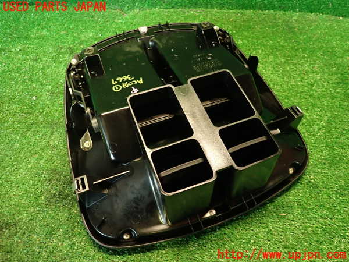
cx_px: 174
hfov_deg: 69.4
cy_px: 131
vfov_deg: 54.9
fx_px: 252
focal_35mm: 25
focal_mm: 4.5
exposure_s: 1/30
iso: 500
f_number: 2
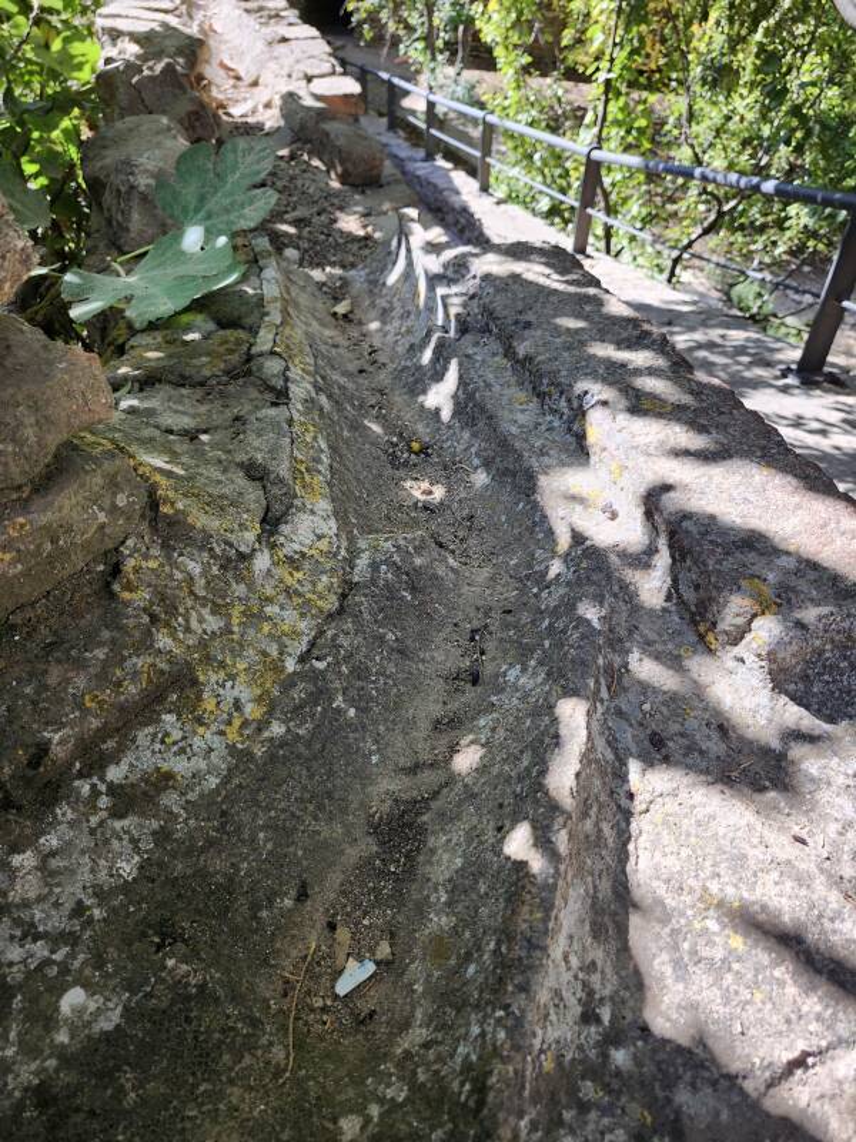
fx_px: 758
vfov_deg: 73.9
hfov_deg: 58.9
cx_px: 428
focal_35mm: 23
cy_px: 571
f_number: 1.8
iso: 25
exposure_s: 1/182
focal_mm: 5.54
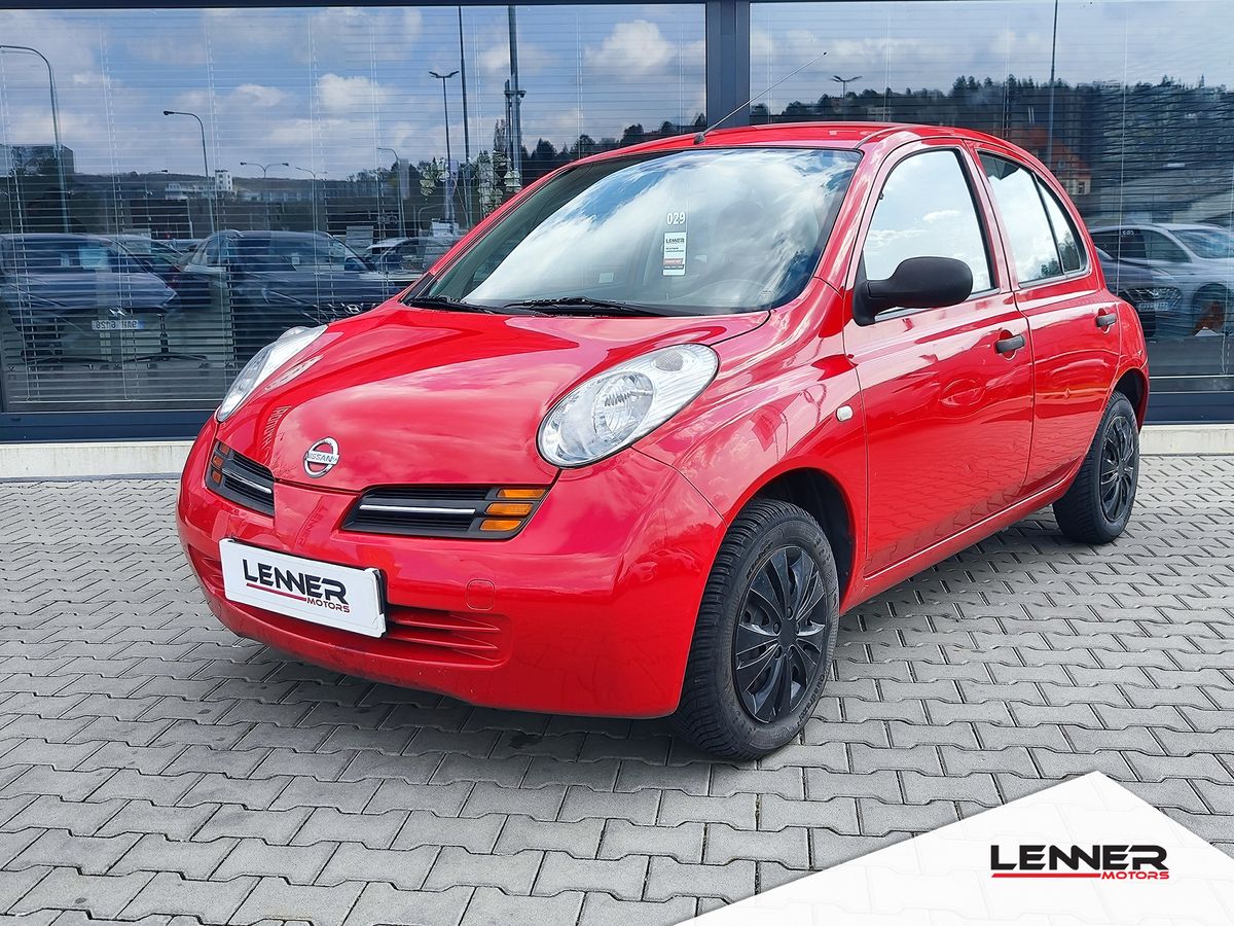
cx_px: 617
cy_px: 463
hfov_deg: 73.9
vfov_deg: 58.9
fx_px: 820
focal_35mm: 23
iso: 50
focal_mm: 7.01
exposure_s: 1/349
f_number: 1.69
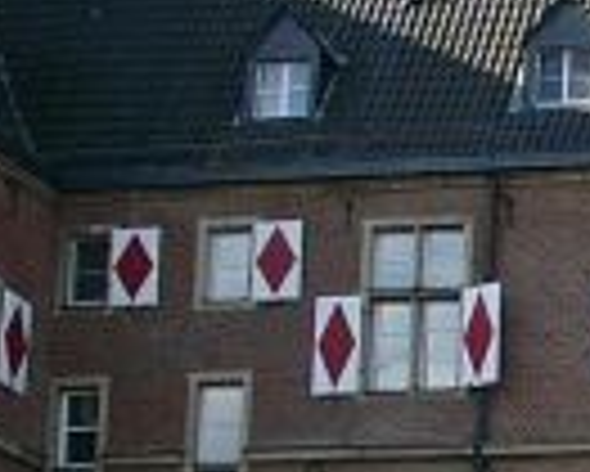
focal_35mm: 203
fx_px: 3547
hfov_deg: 9.3
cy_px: 387
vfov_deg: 7.6
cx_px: 833
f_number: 4
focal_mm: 7.13
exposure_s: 1/322
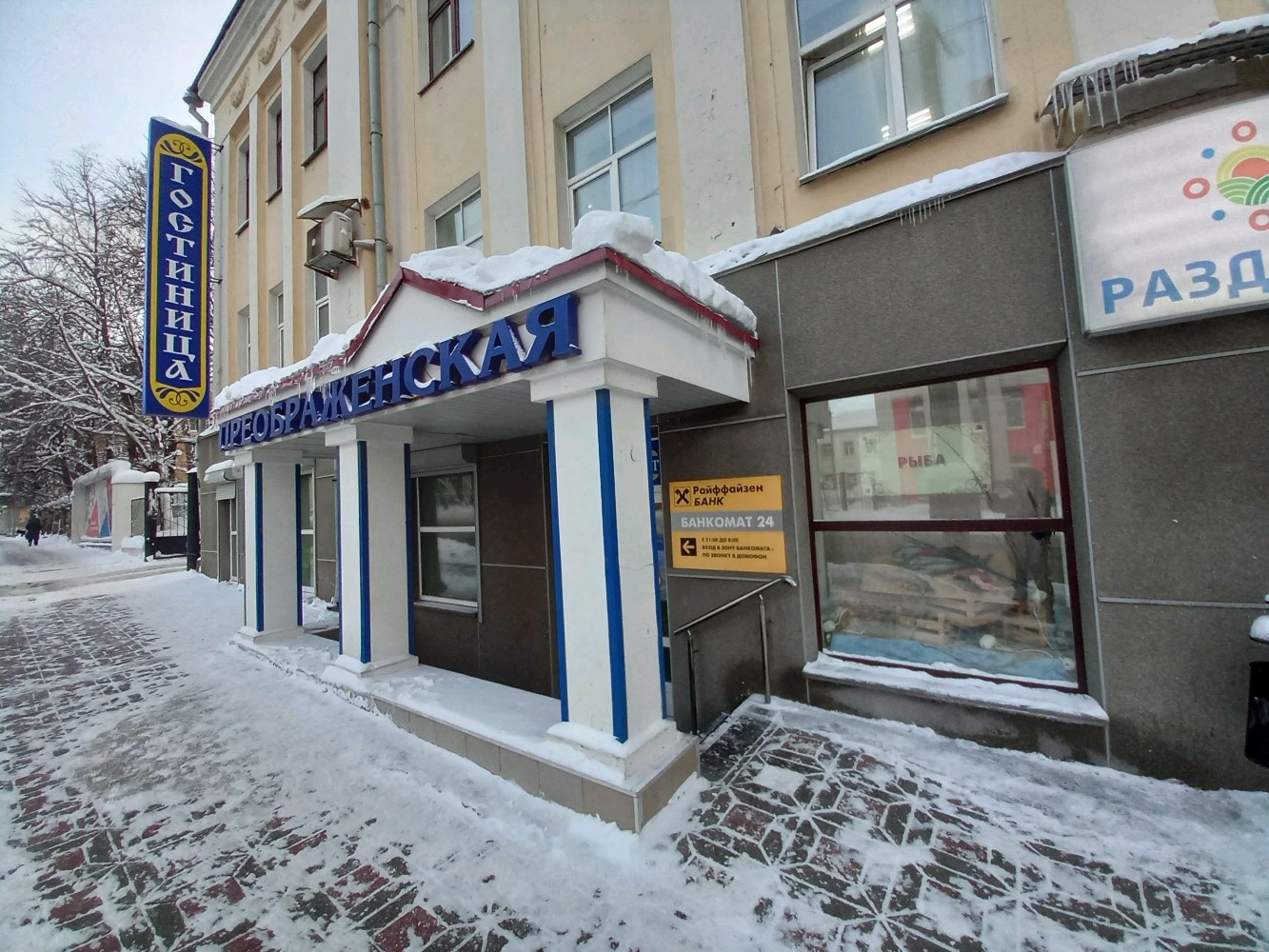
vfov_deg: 89.9
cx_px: 634
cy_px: 476
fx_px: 477
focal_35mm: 13
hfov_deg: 106.2
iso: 64
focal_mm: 1.13
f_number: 2.2
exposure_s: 1/120
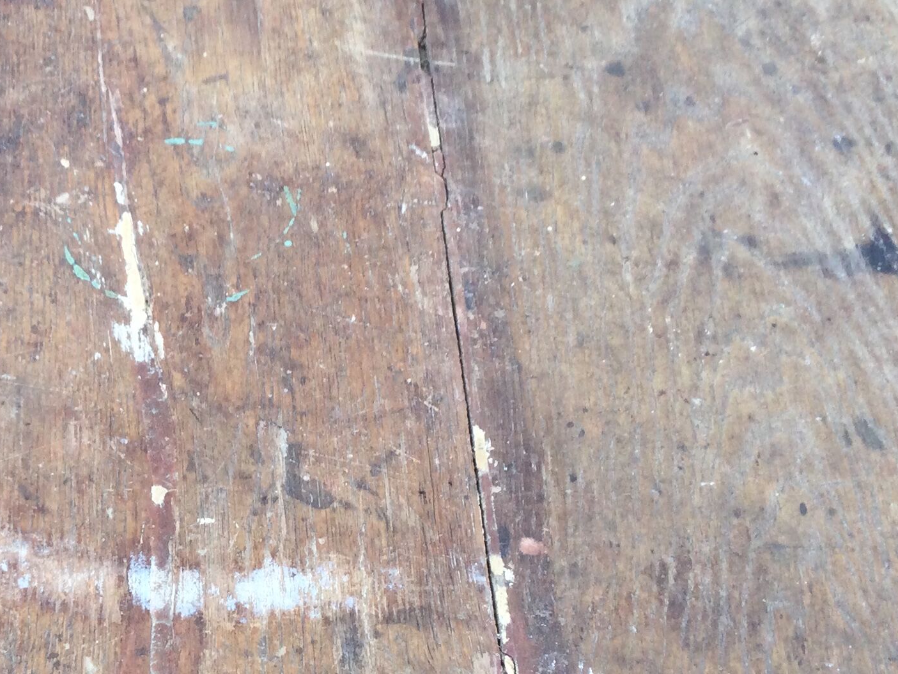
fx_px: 1868
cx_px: 145
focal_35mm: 72
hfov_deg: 26.4
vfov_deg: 20.4
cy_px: 454
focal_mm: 3.3
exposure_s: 1/100
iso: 32
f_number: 2.4
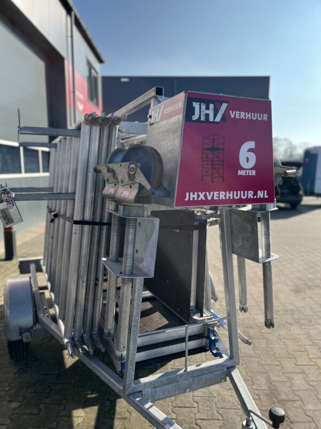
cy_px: 214
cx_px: 160
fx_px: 321
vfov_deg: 67.3
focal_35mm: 26
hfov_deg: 53.1
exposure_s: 1/2137
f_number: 1.6
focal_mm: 5.1
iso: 50
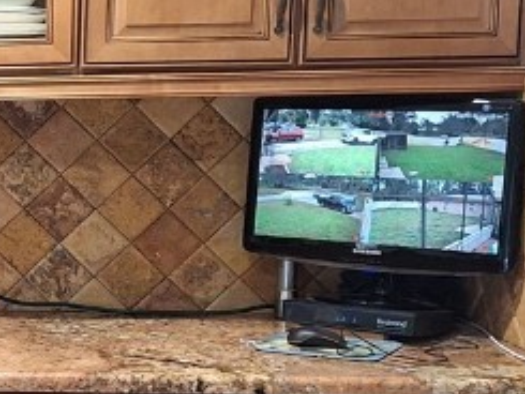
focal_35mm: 96
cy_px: 251
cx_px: -334
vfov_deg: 15.4
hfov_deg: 17.6
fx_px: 1457
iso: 200
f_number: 1.8
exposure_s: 1/40
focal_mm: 5.54
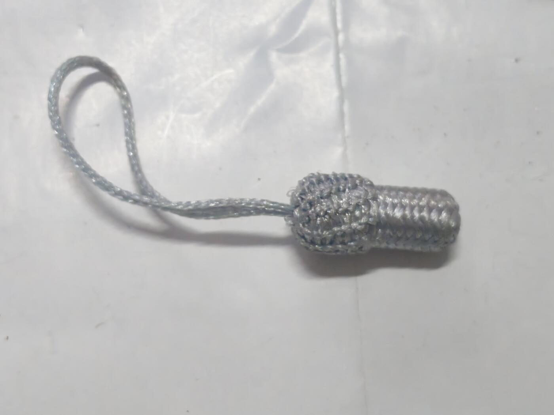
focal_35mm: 68
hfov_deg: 28.6
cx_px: 277
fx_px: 1088
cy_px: 208
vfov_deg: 21.6
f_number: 1.95
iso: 800
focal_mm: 5.52
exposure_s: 1/33
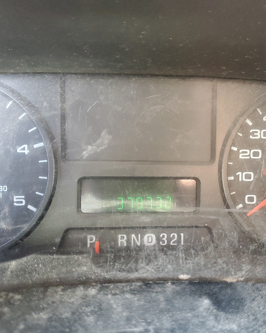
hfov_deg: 43.2
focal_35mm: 34
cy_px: 167
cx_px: 155
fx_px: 335
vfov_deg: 52.8
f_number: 1.5
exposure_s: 1/60.2
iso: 251
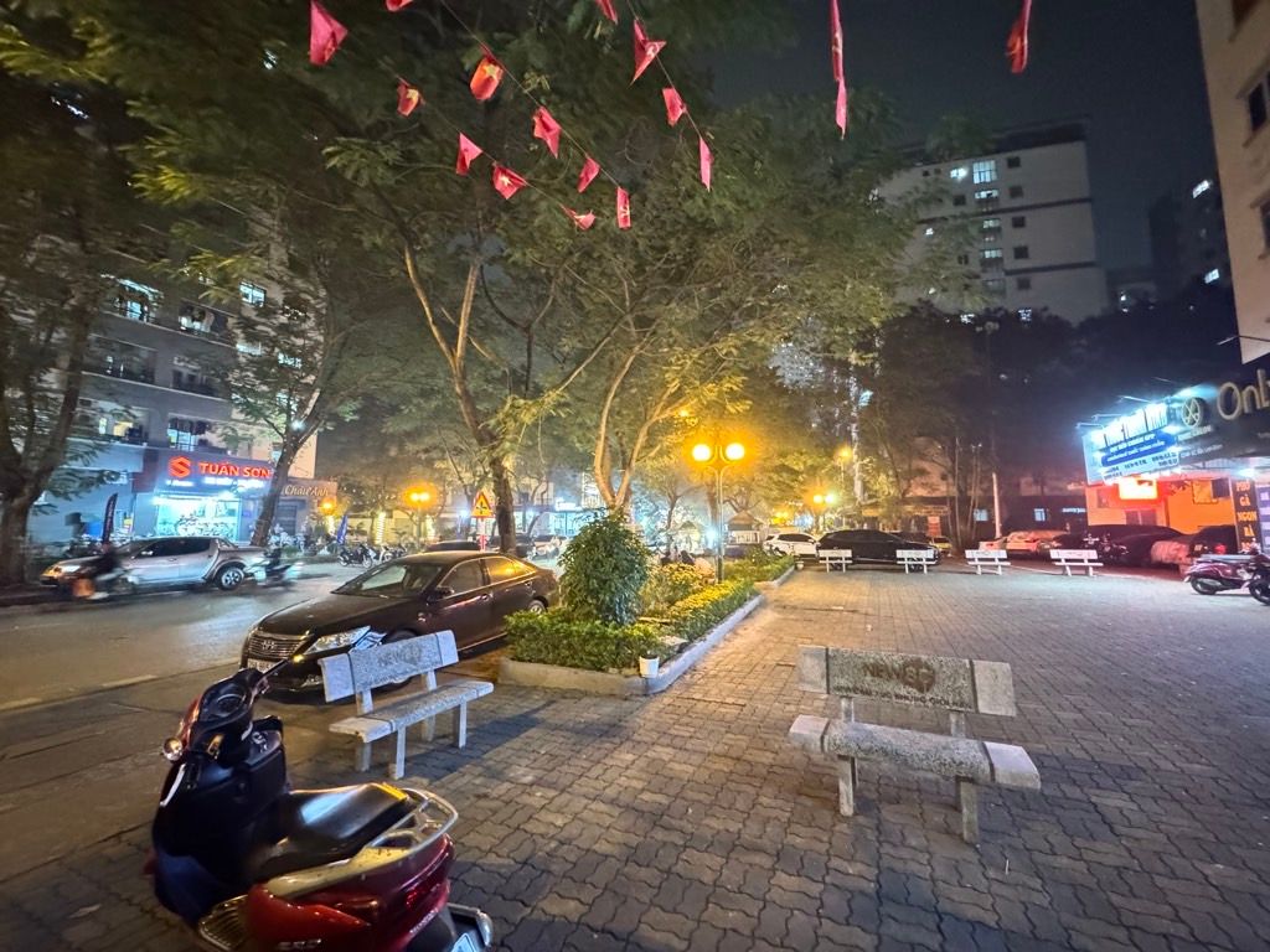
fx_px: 514
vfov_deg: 85.7
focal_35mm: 14
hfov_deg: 102.1
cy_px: 476
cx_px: 635
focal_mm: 2.22
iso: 2000
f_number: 2.2
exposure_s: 1/25
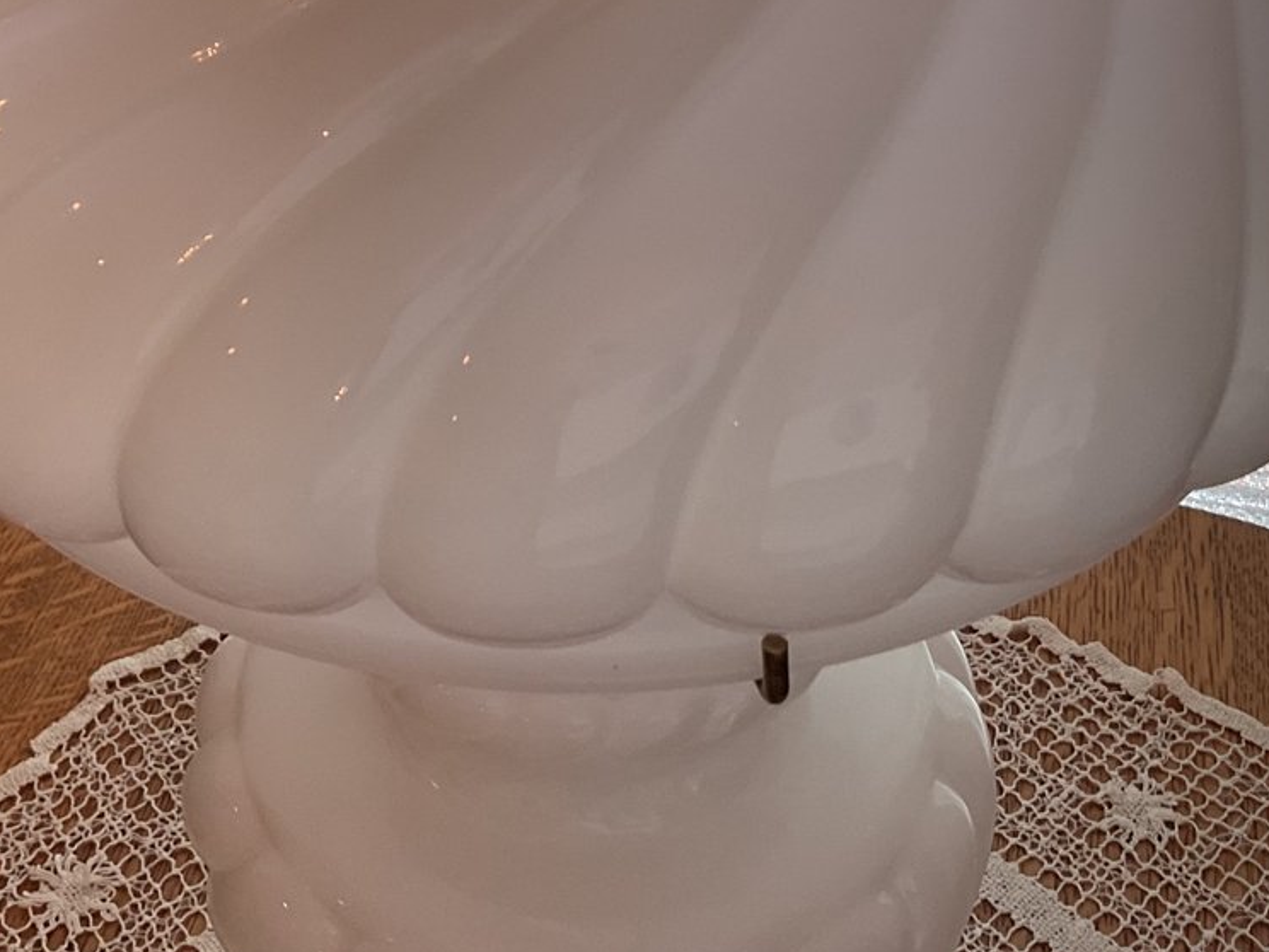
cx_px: 536
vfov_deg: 23.8
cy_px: 3
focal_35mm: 59
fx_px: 2163
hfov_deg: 32.6
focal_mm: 3
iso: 40
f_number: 1.8
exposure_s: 1/60
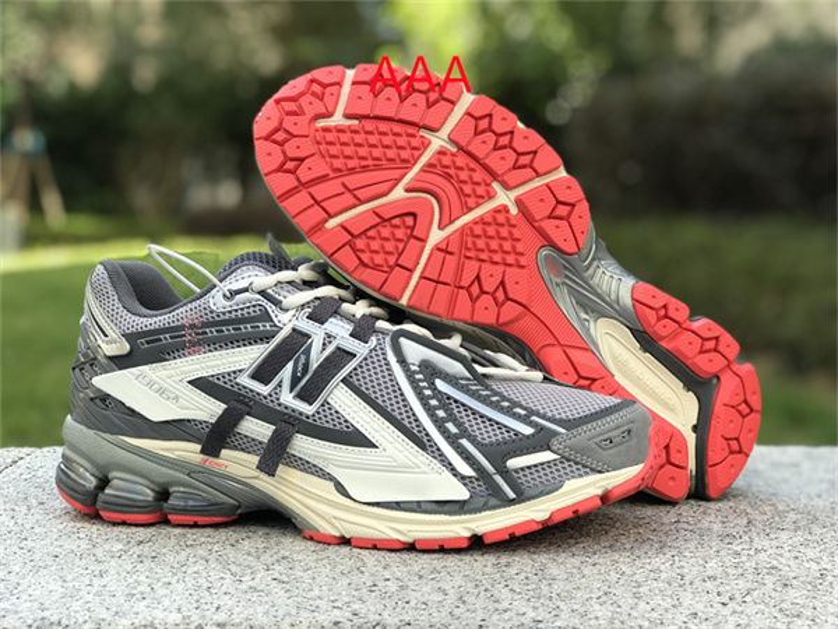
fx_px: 1380
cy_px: 314
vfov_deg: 25.7
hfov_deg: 33.8
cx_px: 419
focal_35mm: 57
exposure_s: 1/100
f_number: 2.8
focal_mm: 6.6
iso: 20
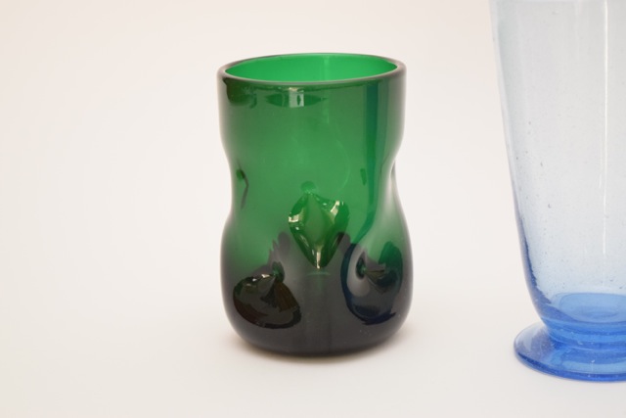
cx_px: 313
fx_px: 1435
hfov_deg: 24.6
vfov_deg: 16.6
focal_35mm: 82
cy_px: 209
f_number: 5.6
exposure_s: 1/125
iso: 1600
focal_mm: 55
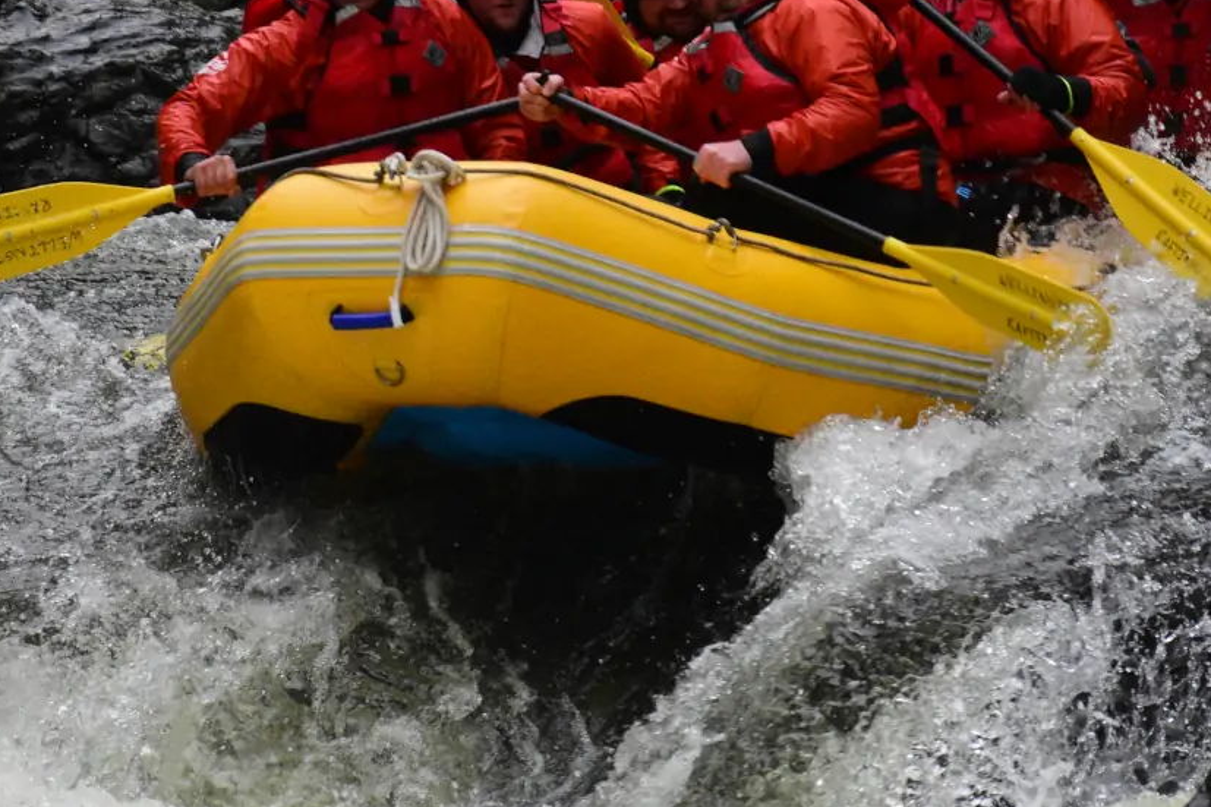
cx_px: 586
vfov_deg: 3.0
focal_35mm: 457
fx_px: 15369
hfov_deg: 4.5
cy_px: 214
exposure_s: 1/500
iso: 1600
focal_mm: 140
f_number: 5.6
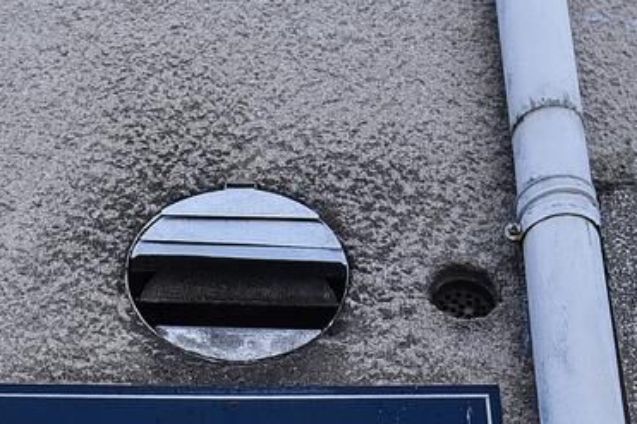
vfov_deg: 15.7
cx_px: 266
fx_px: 1450
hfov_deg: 24.7
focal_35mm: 82
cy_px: 571
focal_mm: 19
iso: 200
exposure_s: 1/800
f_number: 4.5
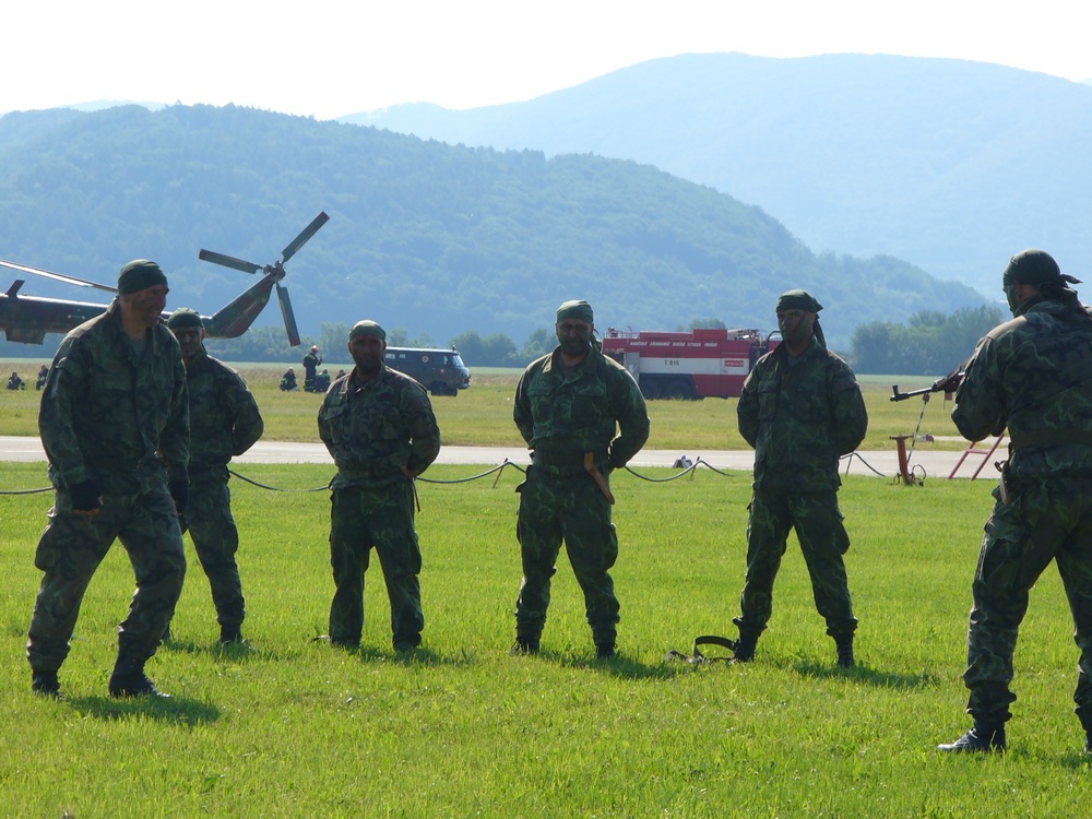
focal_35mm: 177
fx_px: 5584
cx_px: 546
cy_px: 410
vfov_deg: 8.4
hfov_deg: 11.2
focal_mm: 29.2
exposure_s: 1/125
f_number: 8.4
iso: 64
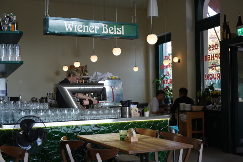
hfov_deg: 36.9
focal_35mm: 54
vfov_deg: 25.0
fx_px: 364
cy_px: 81
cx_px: 122
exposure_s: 1/125
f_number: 4
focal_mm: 19.84
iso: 320
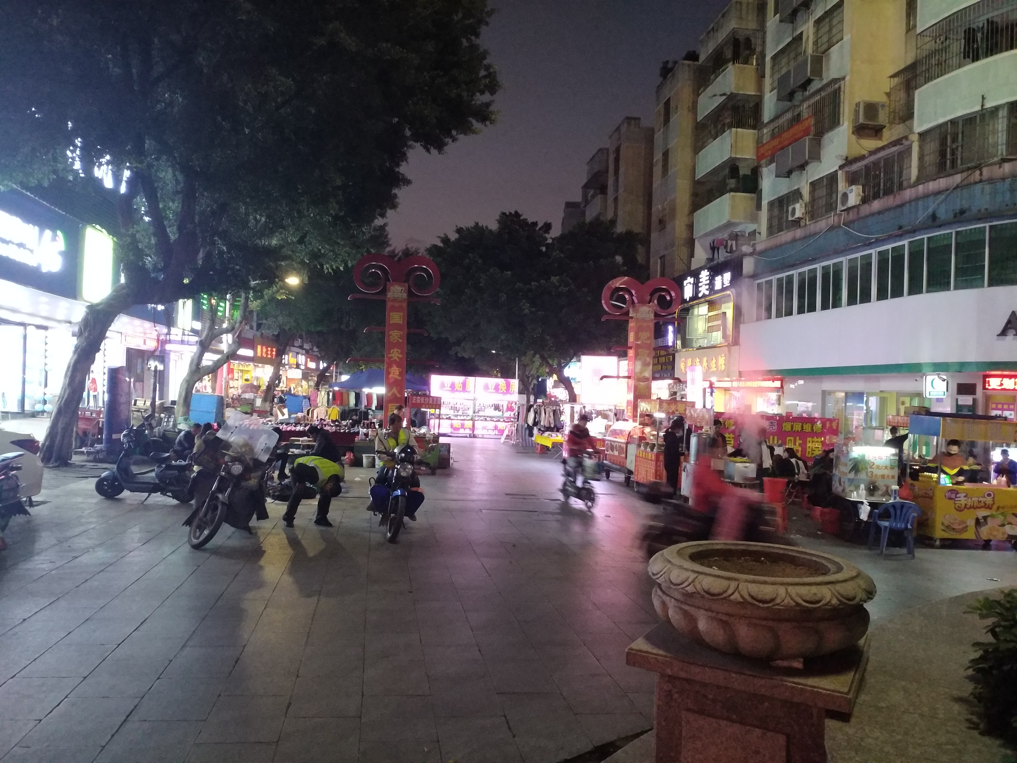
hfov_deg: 65.3
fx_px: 793
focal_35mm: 27
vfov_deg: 51.4
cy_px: 382
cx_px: 508
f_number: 2.2
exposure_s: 1/14
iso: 1600
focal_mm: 4.73
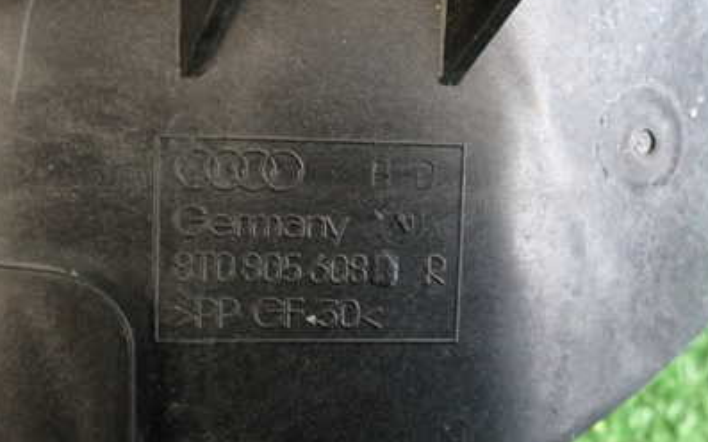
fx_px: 772
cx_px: 296
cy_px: 244
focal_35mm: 40
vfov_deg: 32.0
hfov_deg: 49.1
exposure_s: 1/30
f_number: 2
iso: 500
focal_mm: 4.5
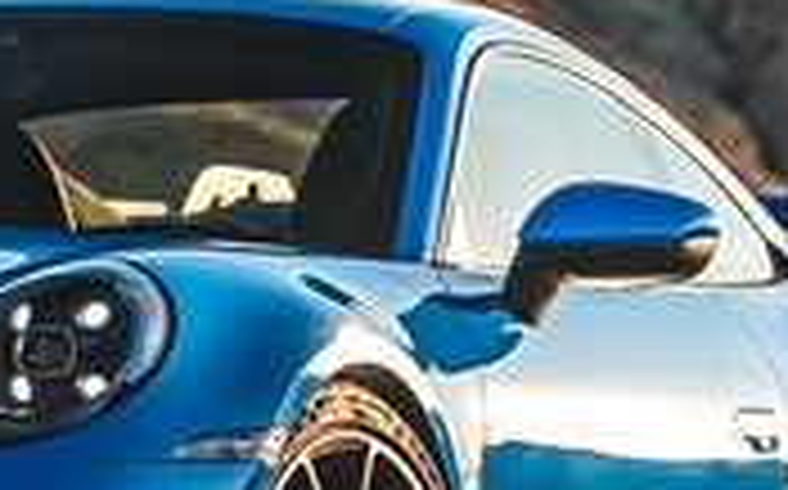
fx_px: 11757
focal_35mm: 548
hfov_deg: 3.8
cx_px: 108
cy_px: 85
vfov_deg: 2.4
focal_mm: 94
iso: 160
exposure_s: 1/1000
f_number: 4
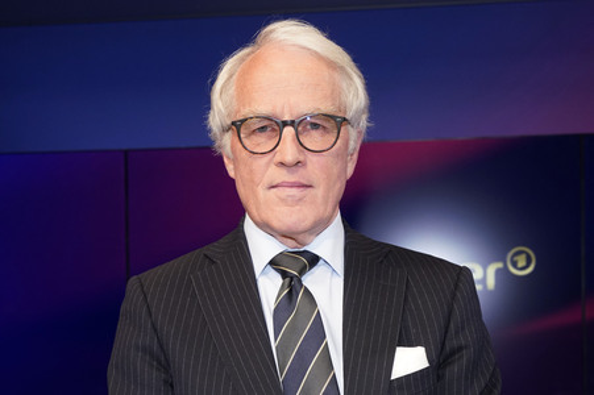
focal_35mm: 40
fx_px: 659
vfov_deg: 33.4
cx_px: 297
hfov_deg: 48.5
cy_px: 198
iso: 2000
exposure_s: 1/160
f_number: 5
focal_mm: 40
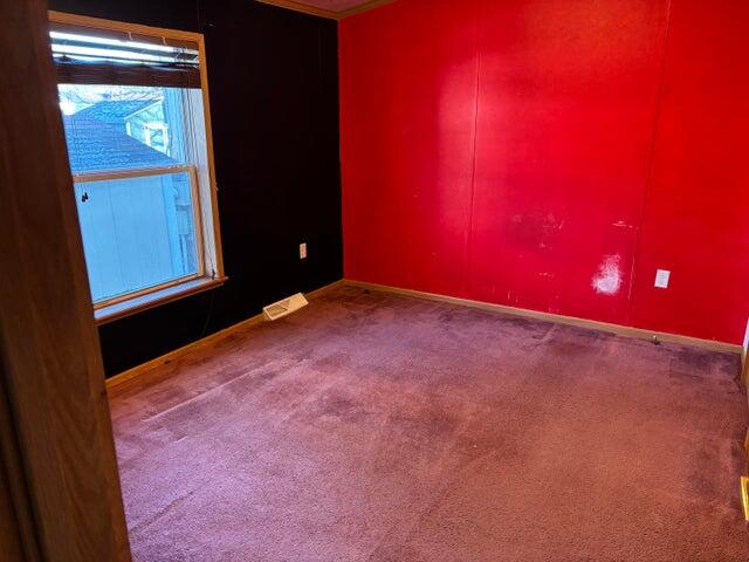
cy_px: 281
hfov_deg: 67.3
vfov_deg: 53.1
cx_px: 374
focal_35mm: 26
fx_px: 563
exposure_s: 1/60
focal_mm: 5.96
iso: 400
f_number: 1.6
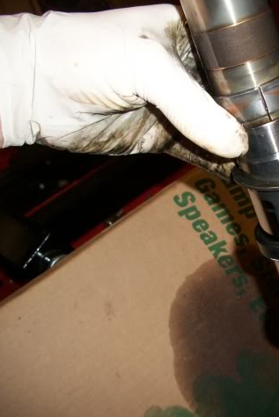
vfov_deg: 40.3
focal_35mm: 49
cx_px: 277
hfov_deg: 26.1
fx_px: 569
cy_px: 207
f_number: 3.1
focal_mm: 6.3
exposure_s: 1/30
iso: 80
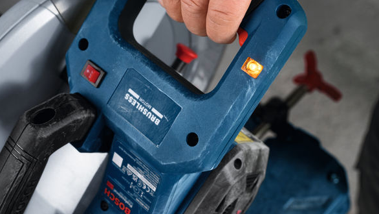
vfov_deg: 20.1
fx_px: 603
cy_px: 111
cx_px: 221
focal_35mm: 60
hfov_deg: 34.8
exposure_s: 1/100
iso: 800
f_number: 6.3
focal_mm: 42
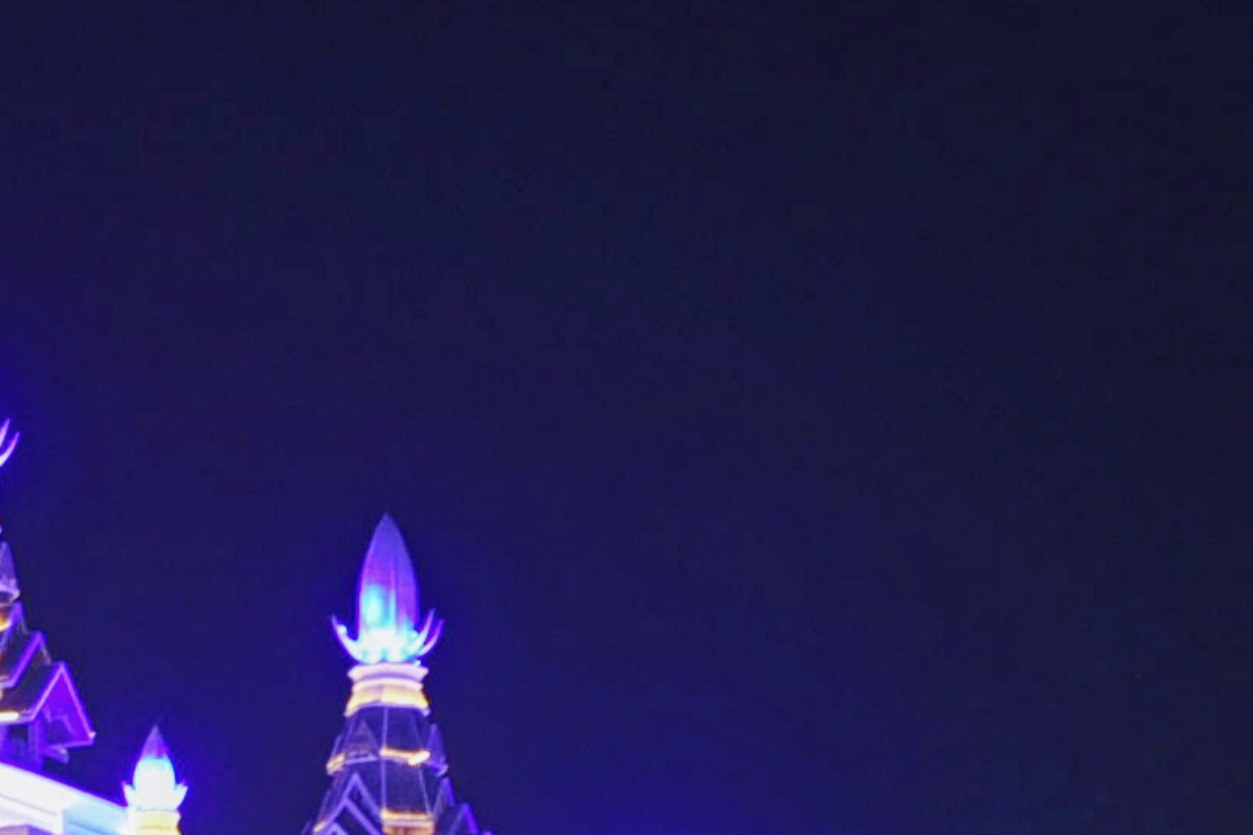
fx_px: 3445
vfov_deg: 13.5
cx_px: 157
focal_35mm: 99
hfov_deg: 20.3
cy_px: 951
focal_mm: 35
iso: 1600
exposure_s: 1/125
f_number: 1.4
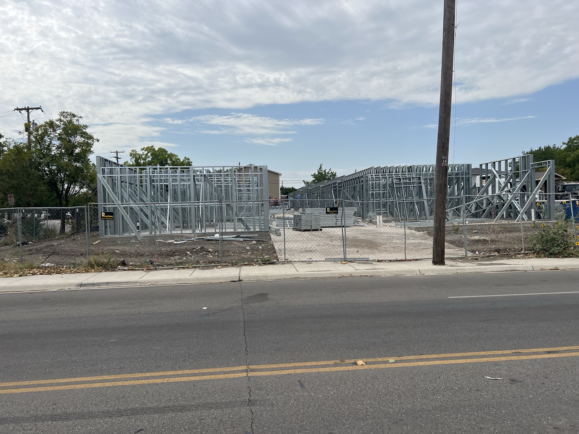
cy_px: 217
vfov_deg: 53.1
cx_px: 290
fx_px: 435
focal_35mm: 26
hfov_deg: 67.3
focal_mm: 5.7
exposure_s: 1/6579
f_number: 1.5
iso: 50
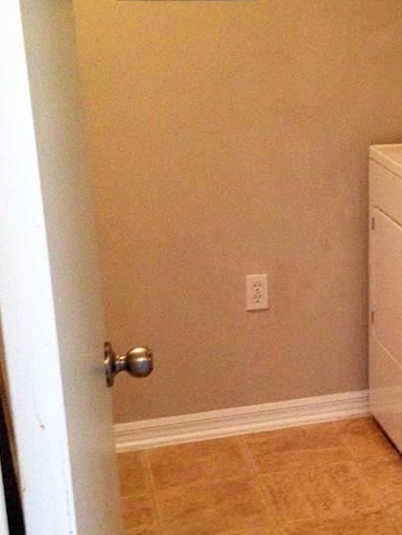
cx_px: 394
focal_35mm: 72
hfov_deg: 19.9
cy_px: 305
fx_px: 1114
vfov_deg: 27.0
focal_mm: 4.12
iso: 320
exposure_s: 1/20
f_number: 2.4
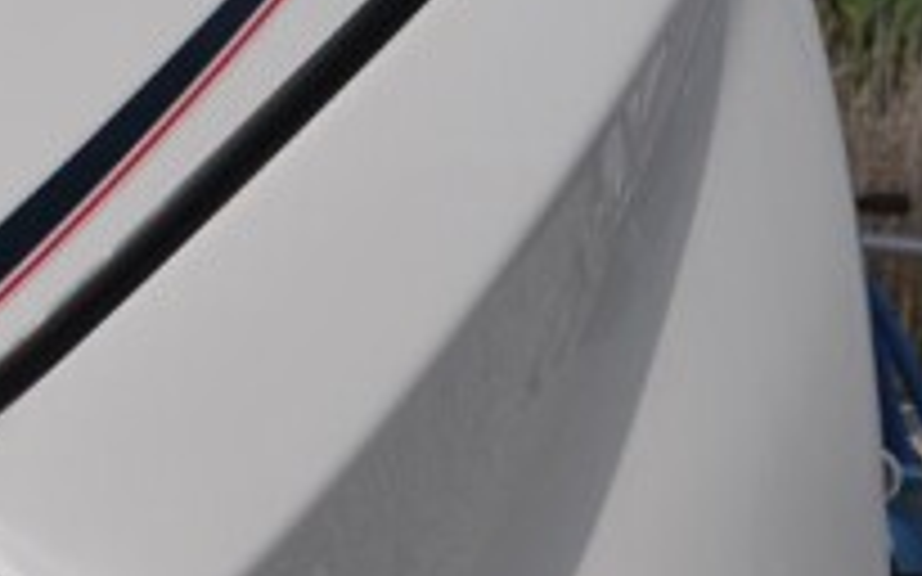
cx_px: -589
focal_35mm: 186
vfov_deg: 7.0
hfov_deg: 10.7
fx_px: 4685
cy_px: -68
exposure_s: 1/500
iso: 200
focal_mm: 25
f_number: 11
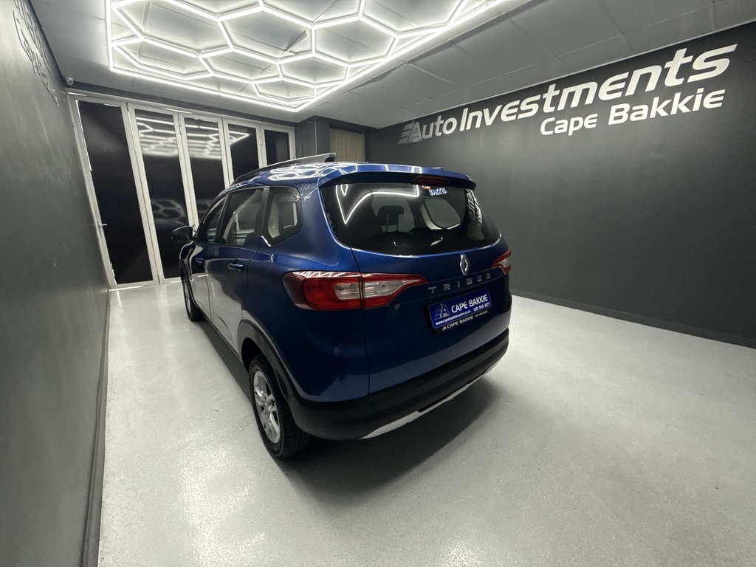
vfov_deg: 85.7
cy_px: 284
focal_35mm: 14
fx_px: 306
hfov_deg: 102.1
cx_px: 378
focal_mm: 2.22
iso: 250
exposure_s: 1/100
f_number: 2.2
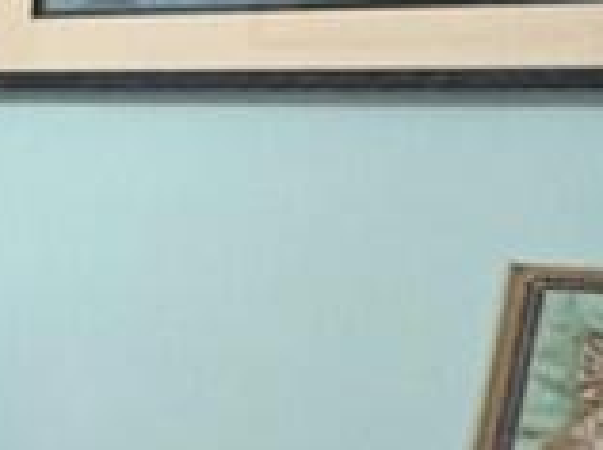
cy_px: 399
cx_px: -1004
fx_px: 1583
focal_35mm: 91
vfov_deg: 16.0
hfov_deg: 13.0
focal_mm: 2.22
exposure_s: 1/60
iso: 400
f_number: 2.2
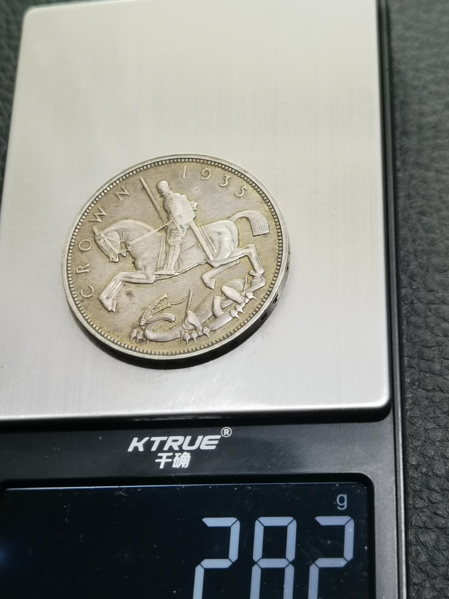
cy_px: 300
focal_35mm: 58
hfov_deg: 25.2
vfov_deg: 33.2
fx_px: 1003
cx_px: 224
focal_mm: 6.67
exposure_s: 1/100
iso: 160
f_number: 1.9
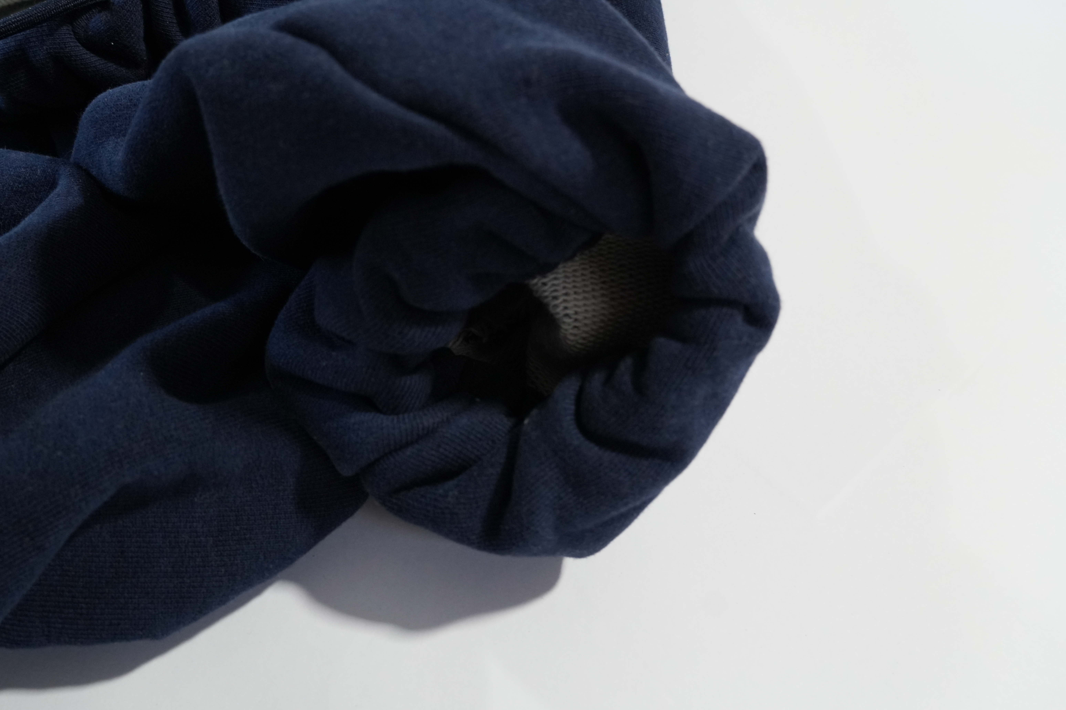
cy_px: 355
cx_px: 533
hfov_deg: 51.3
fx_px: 1110
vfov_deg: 35.5
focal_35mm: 38
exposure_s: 1/30
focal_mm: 25
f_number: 6.3
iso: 1600
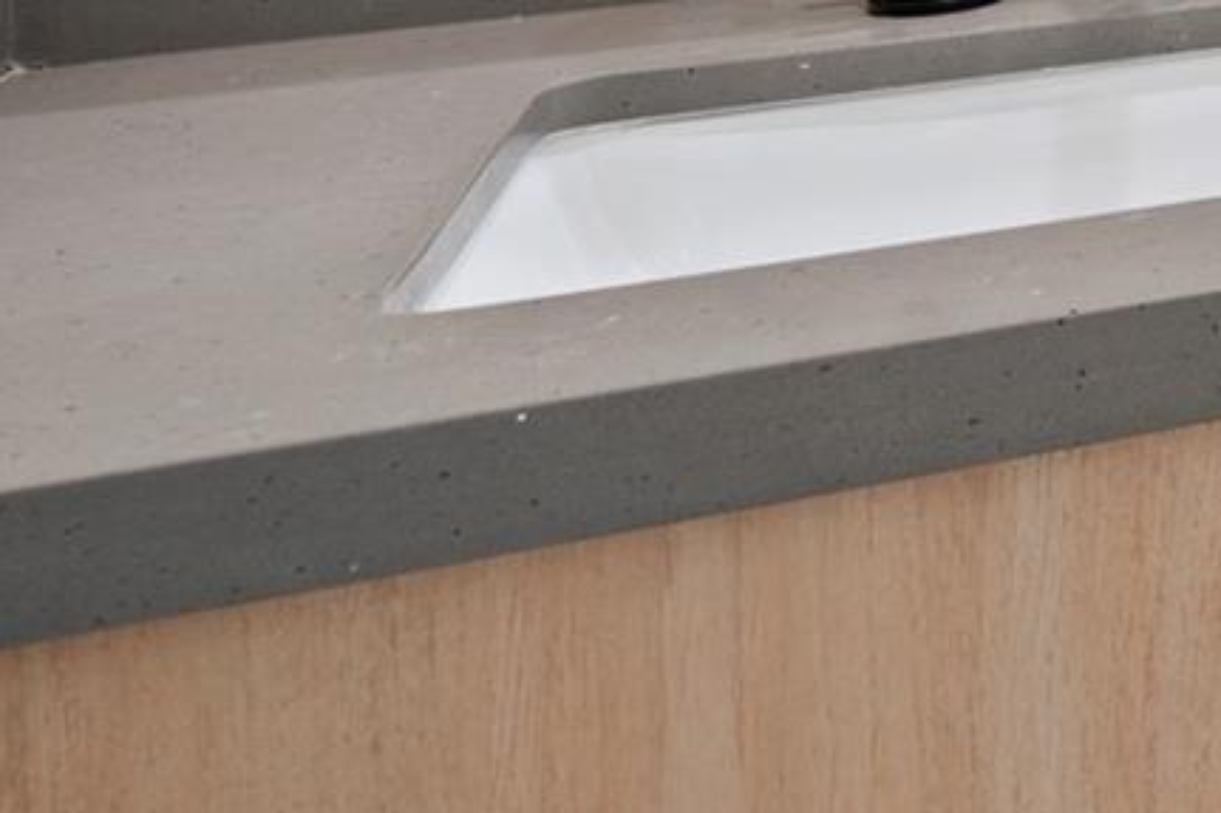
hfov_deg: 15.8
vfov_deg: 15.1
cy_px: -718
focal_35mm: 76
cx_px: 2807
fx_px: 2577
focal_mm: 16
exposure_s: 1/1.25
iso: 200
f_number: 9
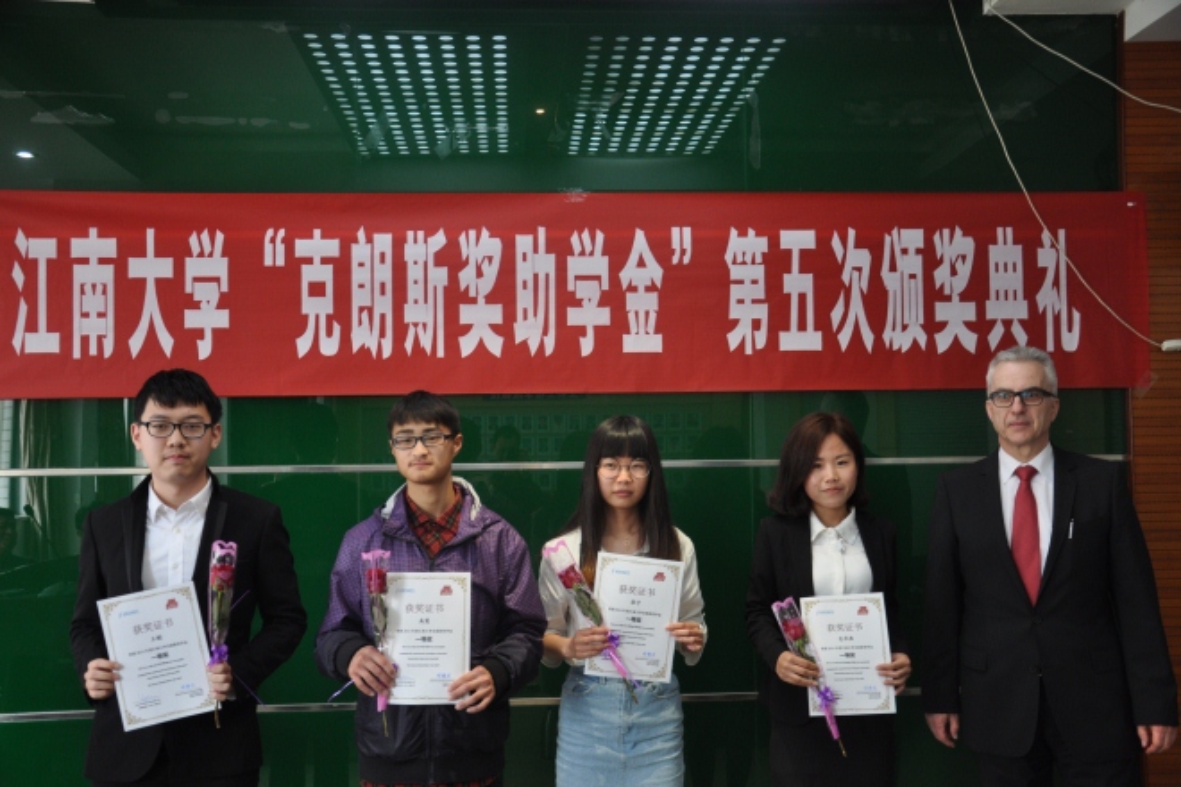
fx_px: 1230
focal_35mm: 38
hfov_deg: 51.3
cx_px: 590
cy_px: 394
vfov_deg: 35.5
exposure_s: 1/15
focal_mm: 25
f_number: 4
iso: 560
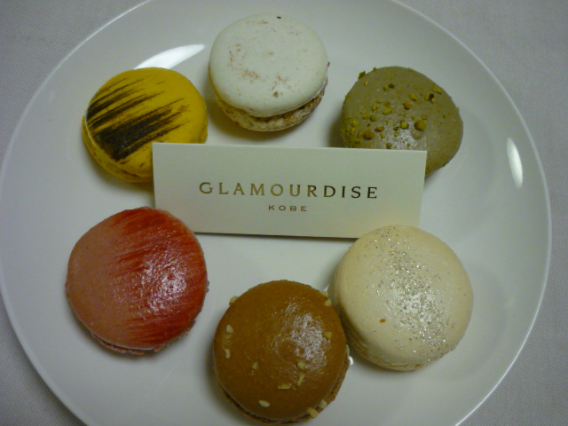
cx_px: 284
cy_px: 213
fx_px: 541
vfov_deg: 42.9
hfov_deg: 55.4
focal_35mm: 33
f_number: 2.8
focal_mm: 5.5
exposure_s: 1/30
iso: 320
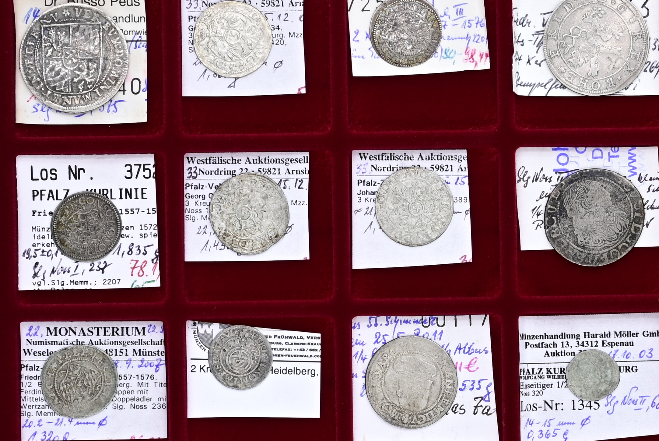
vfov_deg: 21.8
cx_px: 510
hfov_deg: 31.7
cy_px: 307
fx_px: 1136
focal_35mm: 62
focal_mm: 27
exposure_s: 1/30
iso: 200
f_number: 11
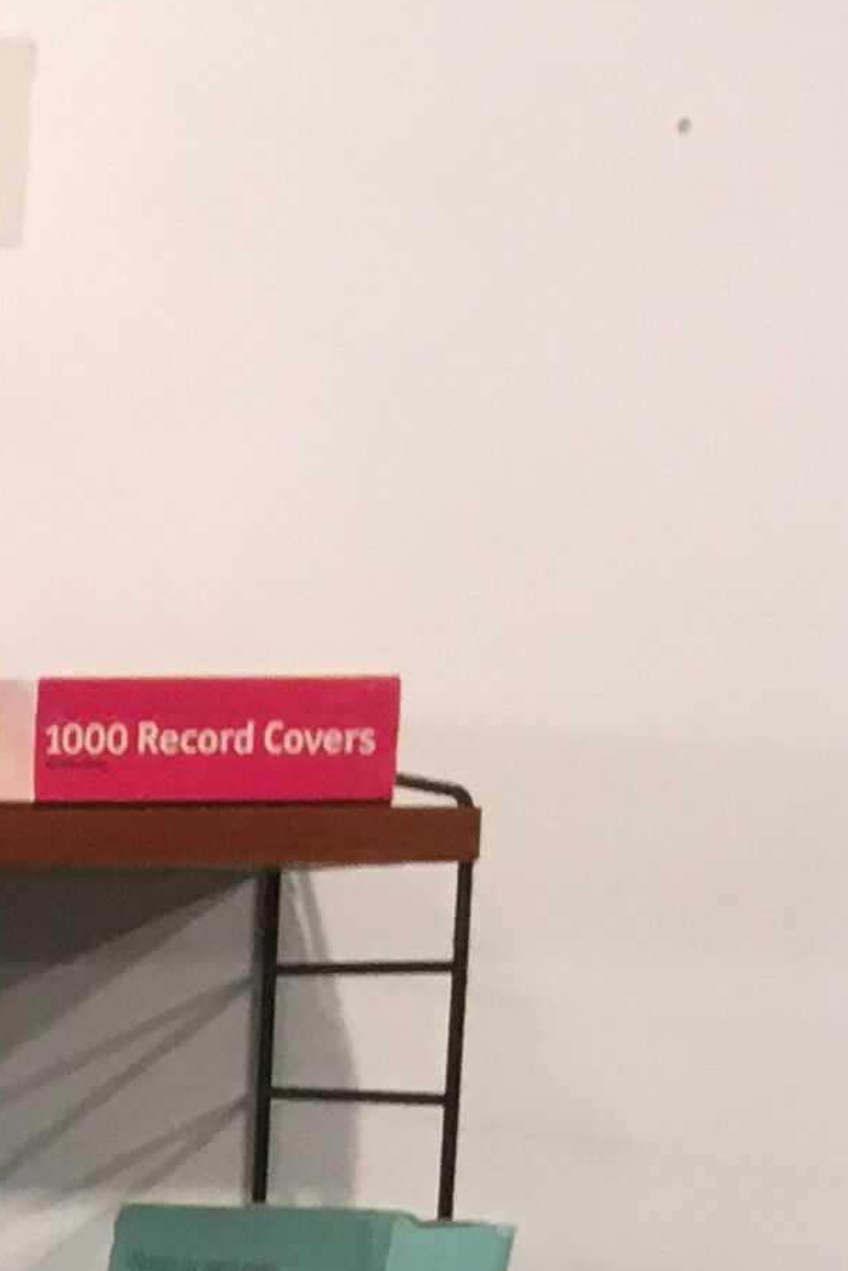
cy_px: 1571
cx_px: -1733
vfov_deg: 14.6
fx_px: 4768
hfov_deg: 8.5
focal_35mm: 135
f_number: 2.2
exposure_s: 1/33
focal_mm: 4.15
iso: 40
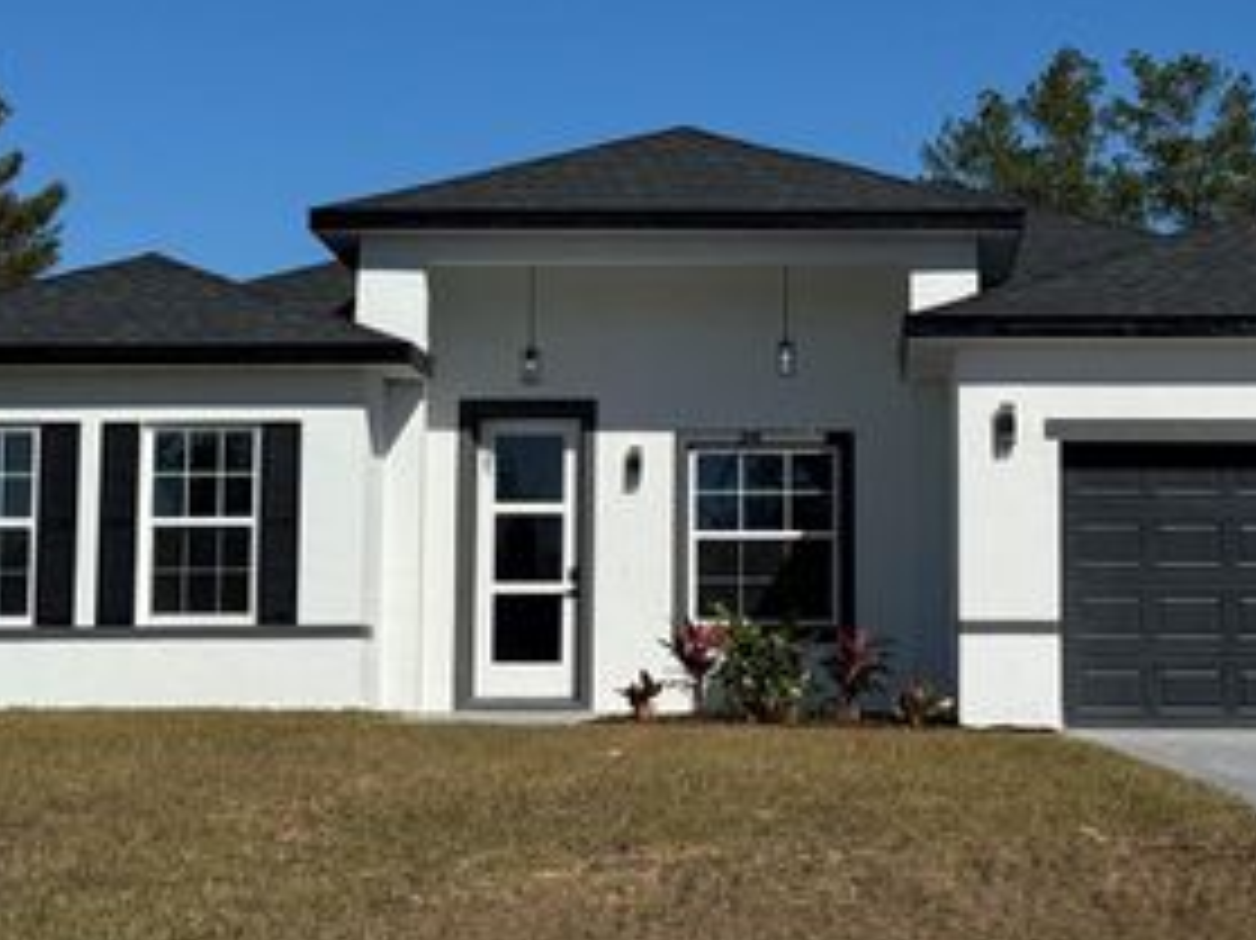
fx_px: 3119
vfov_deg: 17.1
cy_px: 243
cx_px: 824
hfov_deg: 22.7
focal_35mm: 86
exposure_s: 1/15385
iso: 64
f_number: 1.78
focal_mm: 6.76
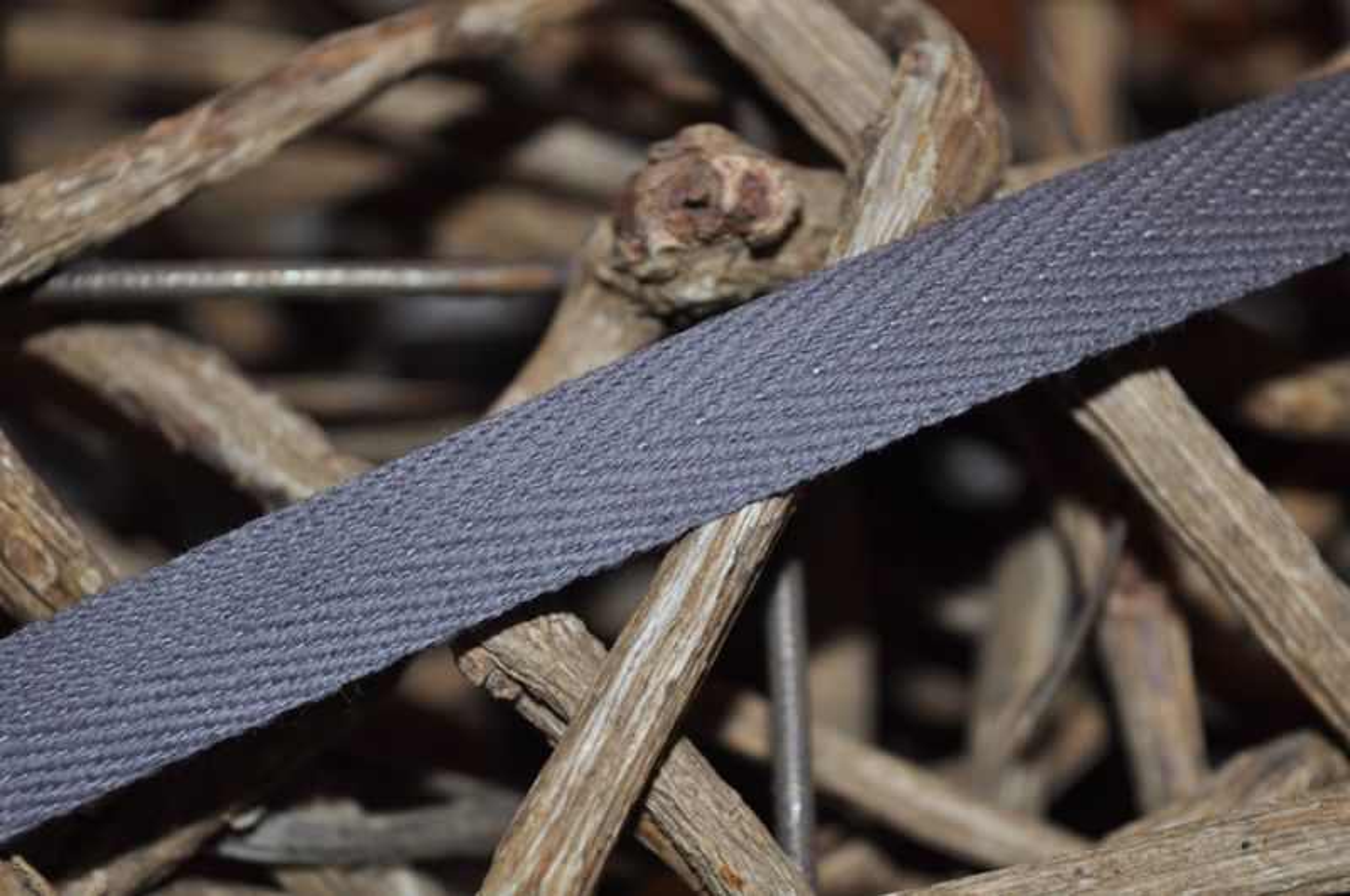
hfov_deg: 24.7
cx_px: 675
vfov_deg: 16.5
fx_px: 3089
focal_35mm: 82
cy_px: 448
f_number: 5.6
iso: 200
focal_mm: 55
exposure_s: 1/60
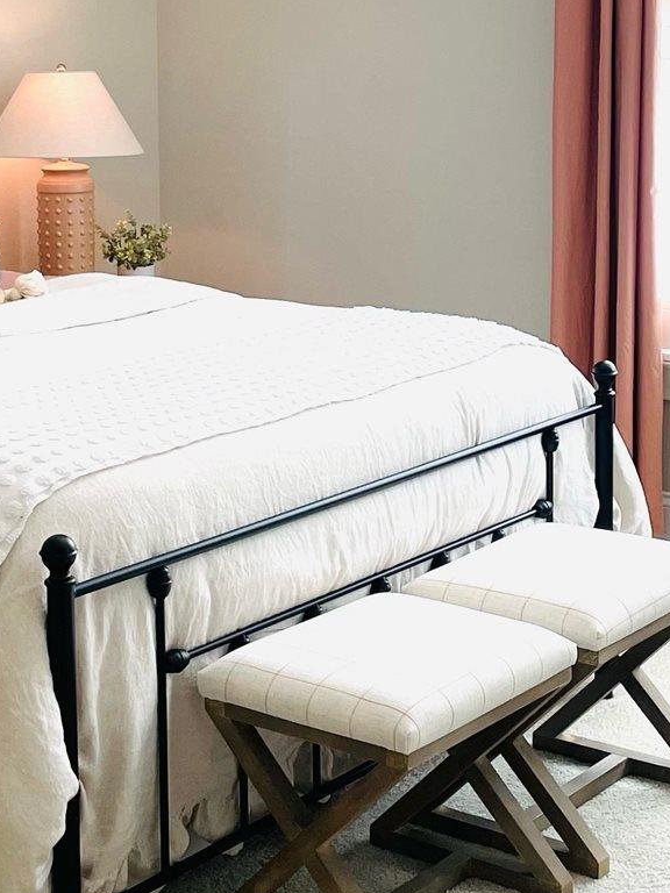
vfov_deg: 24.7
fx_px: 2013
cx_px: 496
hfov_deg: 18.8
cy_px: 198
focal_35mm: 78
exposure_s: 1/200
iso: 40
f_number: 1.6
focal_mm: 4.2
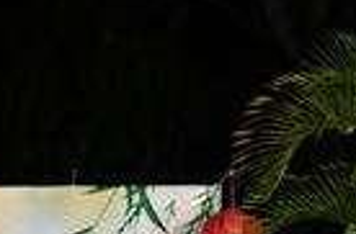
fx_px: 2050
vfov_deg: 6.3
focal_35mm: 208
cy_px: 501
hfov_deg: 9.4
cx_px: -315
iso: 3200
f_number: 4
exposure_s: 1/250
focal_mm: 44
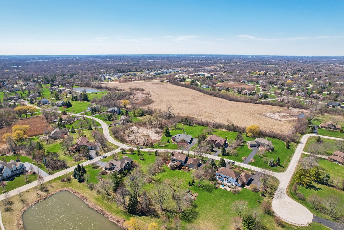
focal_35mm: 22
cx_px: 172
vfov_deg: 57.2
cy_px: 115
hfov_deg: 78.6
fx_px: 210
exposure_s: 1/320
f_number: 2.8
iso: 100
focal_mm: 8.4
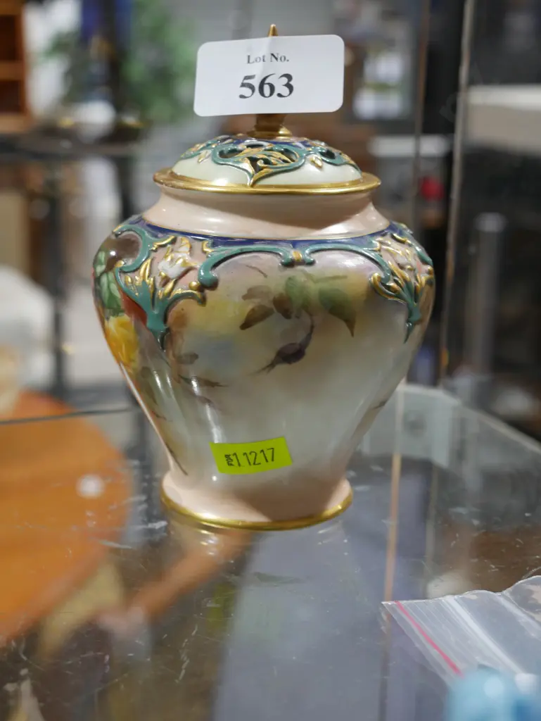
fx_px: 1208
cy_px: 360
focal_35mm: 58
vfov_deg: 33.2
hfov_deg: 25.3
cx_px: 270
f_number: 5.4
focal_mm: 29
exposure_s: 1/60
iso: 640
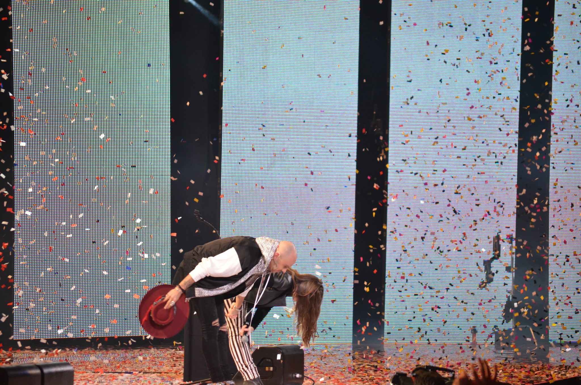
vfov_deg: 6.8
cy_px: 192
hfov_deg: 10.2
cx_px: 290
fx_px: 3261
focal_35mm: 202
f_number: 5
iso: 800
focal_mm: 135
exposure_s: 1/125
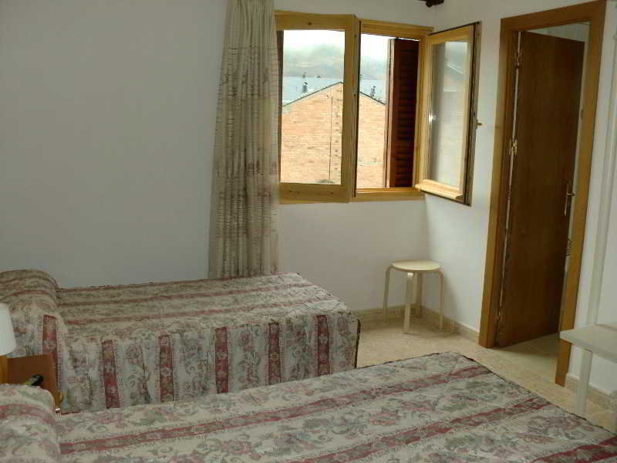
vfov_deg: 40.7
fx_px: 624
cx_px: 308
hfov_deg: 52.6
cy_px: 232
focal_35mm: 35
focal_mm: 6.3
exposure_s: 1/60
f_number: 3.1
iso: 80
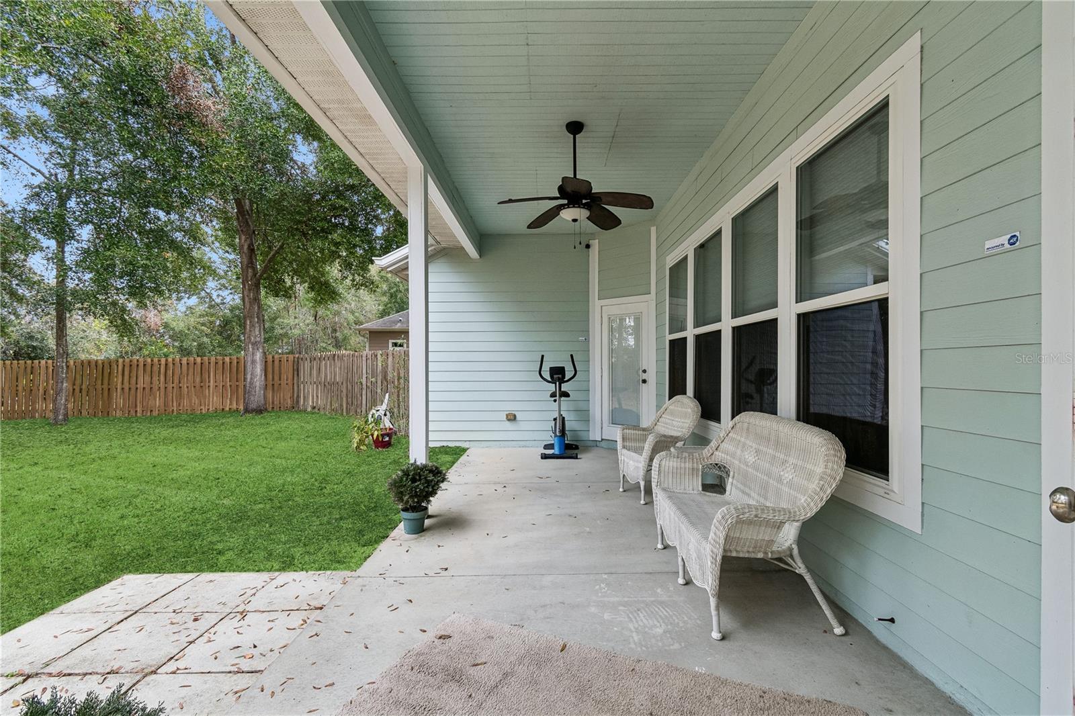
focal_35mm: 15
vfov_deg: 77.3
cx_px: 538
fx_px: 448
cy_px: 358
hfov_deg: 100.4
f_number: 8
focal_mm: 10
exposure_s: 1/60
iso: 200
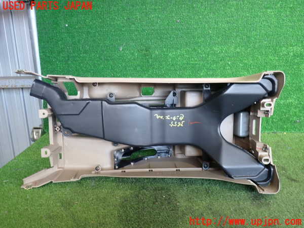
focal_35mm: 30
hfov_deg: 60.0
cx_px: 152
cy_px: 114
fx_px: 263
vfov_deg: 46.8
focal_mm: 5.4
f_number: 2.3
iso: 200
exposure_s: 1/40
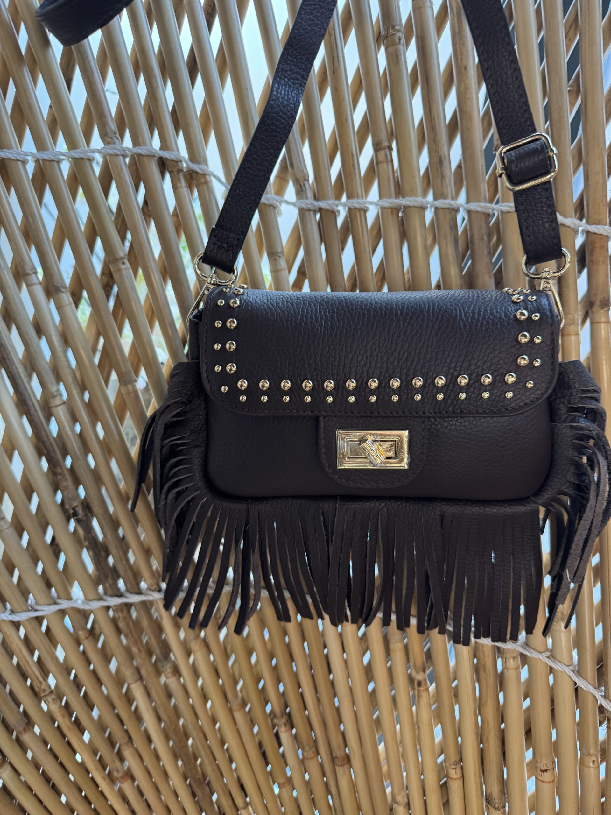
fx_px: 565
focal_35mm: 24
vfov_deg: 71.6
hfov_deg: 56.8
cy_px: 408
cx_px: 306
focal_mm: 6.76
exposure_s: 1/51
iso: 200
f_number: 1.78
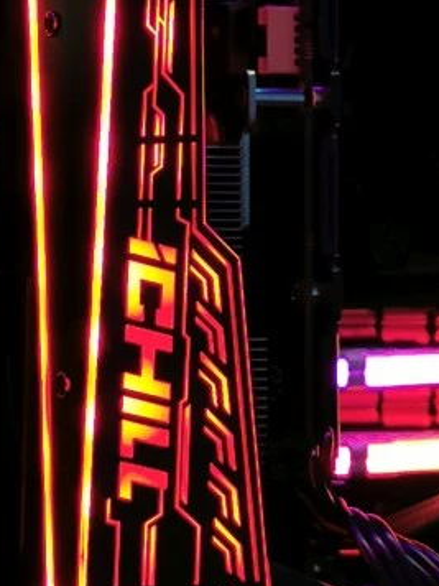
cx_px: 186
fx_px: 2080
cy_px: 154
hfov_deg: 12.0
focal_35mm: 123
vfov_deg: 16.0
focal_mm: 5.56
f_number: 1.6
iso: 160
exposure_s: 1/120
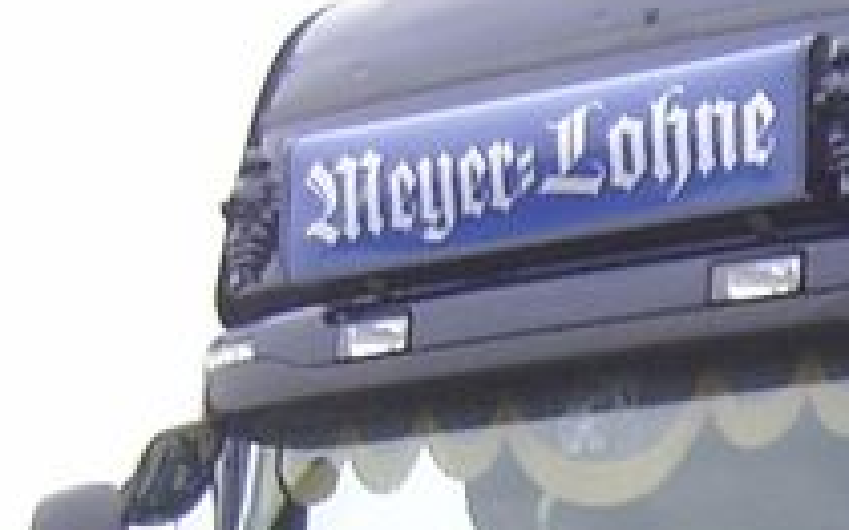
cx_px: 1144
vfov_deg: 9.0
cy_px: 831
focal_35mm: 141
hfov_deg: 14.2
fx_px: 3261
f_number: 2.8
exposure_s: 1/136
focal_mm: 5.95
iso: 100
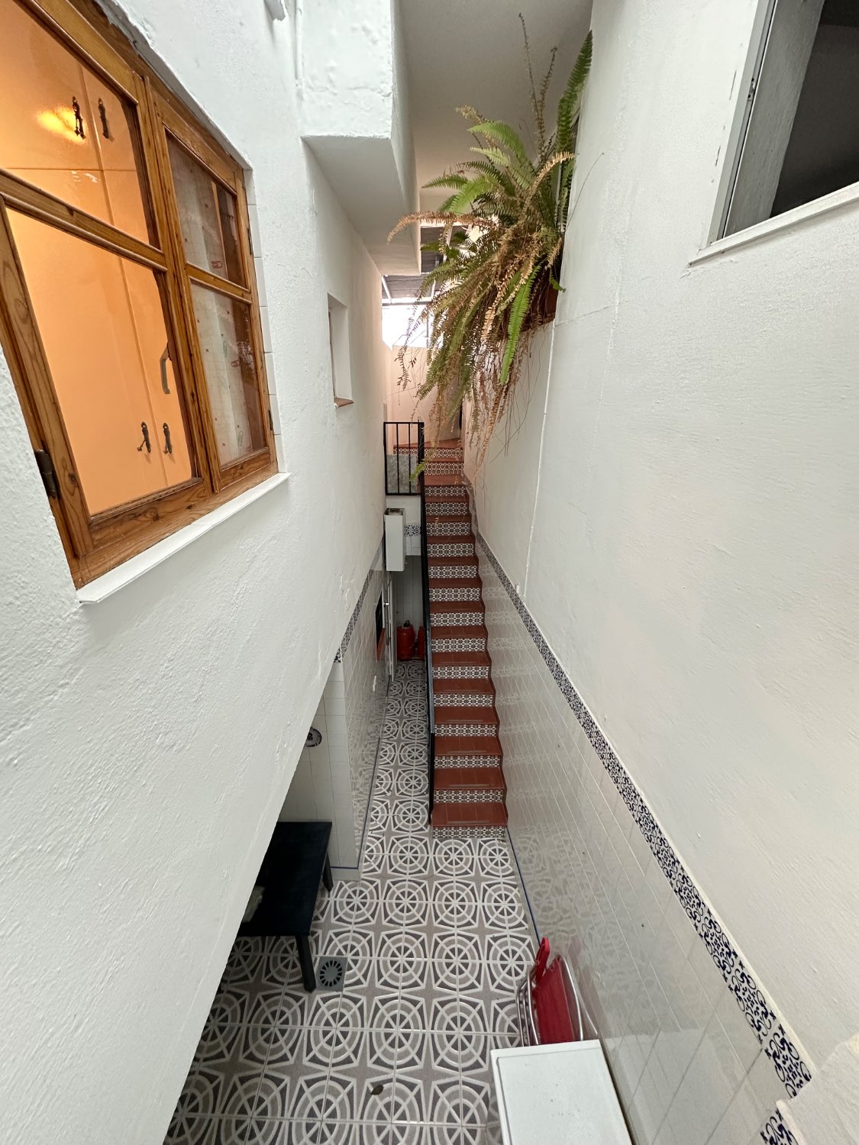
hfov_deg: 85.7
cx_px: 430
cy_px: 572
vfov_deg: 102.1
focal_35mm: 14
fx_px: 463
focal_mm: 2.22
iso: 320
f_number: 2.2
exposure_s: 1/50
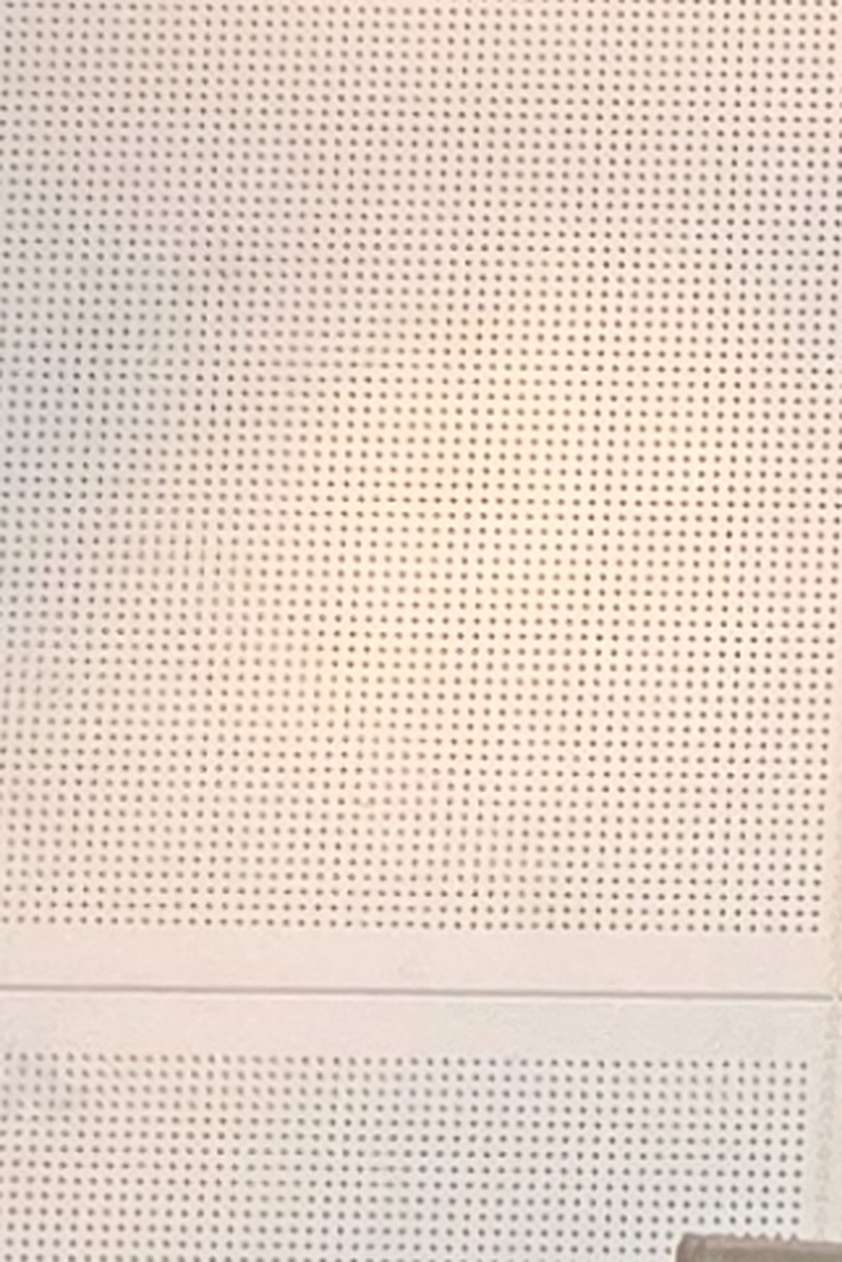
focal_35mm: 198
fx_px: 6946
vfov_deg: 10.4
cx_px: 2424
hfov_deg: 6.4
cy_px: 758
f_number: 1.8
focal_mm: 5.4
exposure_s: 1/120
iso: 320
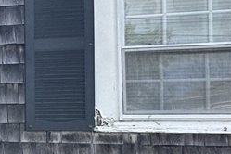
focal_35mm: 60
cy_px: 117
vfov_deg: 22.4
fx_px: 385
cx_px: -232
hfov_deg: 19.2
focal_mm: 2.22
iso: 40
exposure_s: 1/612
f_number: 2.2
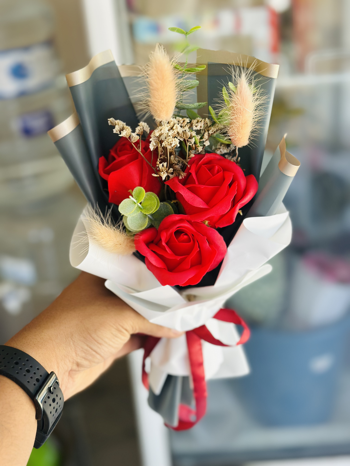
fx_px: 647
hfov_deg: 30.3
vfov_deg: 39.7
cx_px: 175
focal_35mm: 48
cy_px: 233
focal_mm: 6.86
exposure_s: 1/171
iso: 100
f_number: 1.78
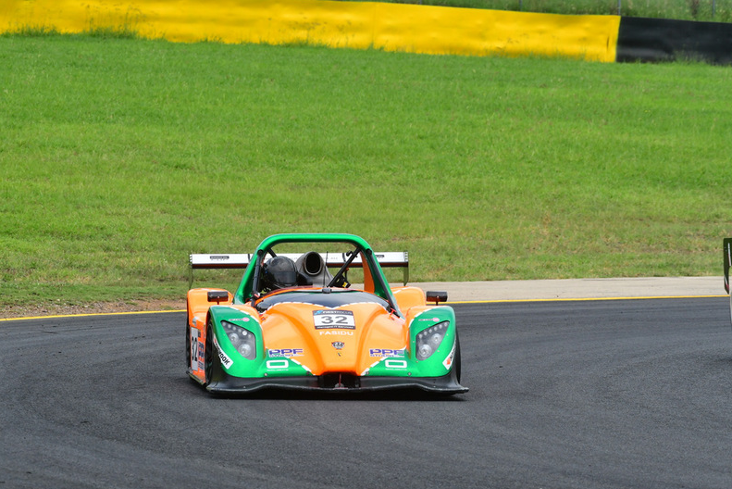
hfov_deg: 5.7
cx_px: 368
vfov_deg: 3.8
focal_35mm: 364
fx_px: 7404
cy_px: 246
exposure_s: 1/640
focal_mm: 240
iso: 500
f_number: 10
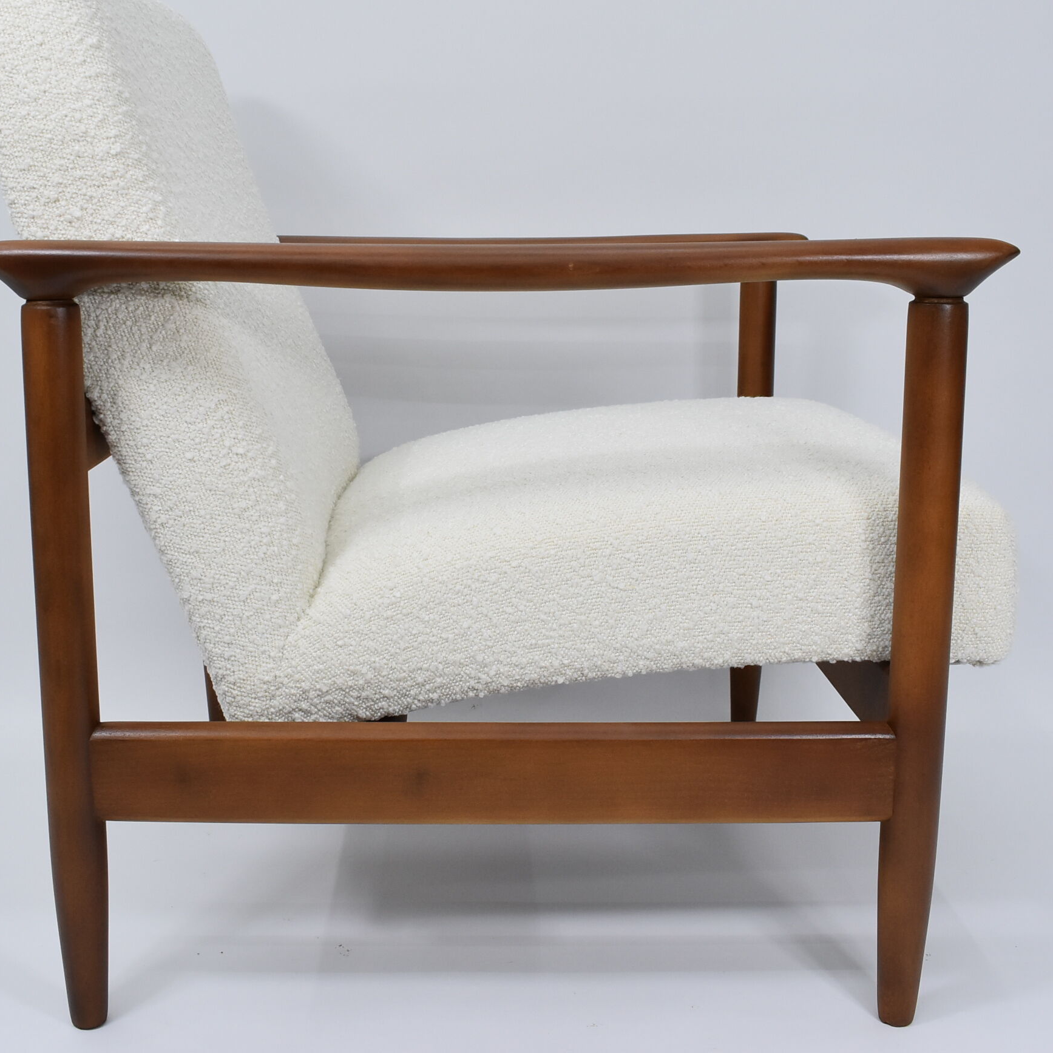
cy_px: 481
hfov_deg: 38.3
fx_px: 1514
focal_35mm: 44
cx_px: 456
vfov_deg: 38.3
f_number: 5.6
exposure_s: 1/125
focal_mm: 20
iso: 800
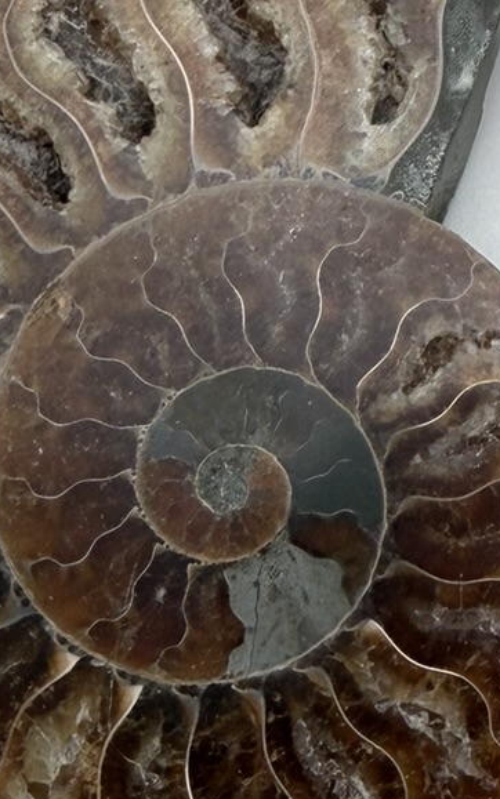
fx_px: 1962
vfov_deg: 23.0
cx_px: 628
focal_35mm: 90
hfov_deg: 14.0
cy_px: 453
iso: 50
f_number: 2.2
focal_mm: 2.22
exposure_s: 1/120
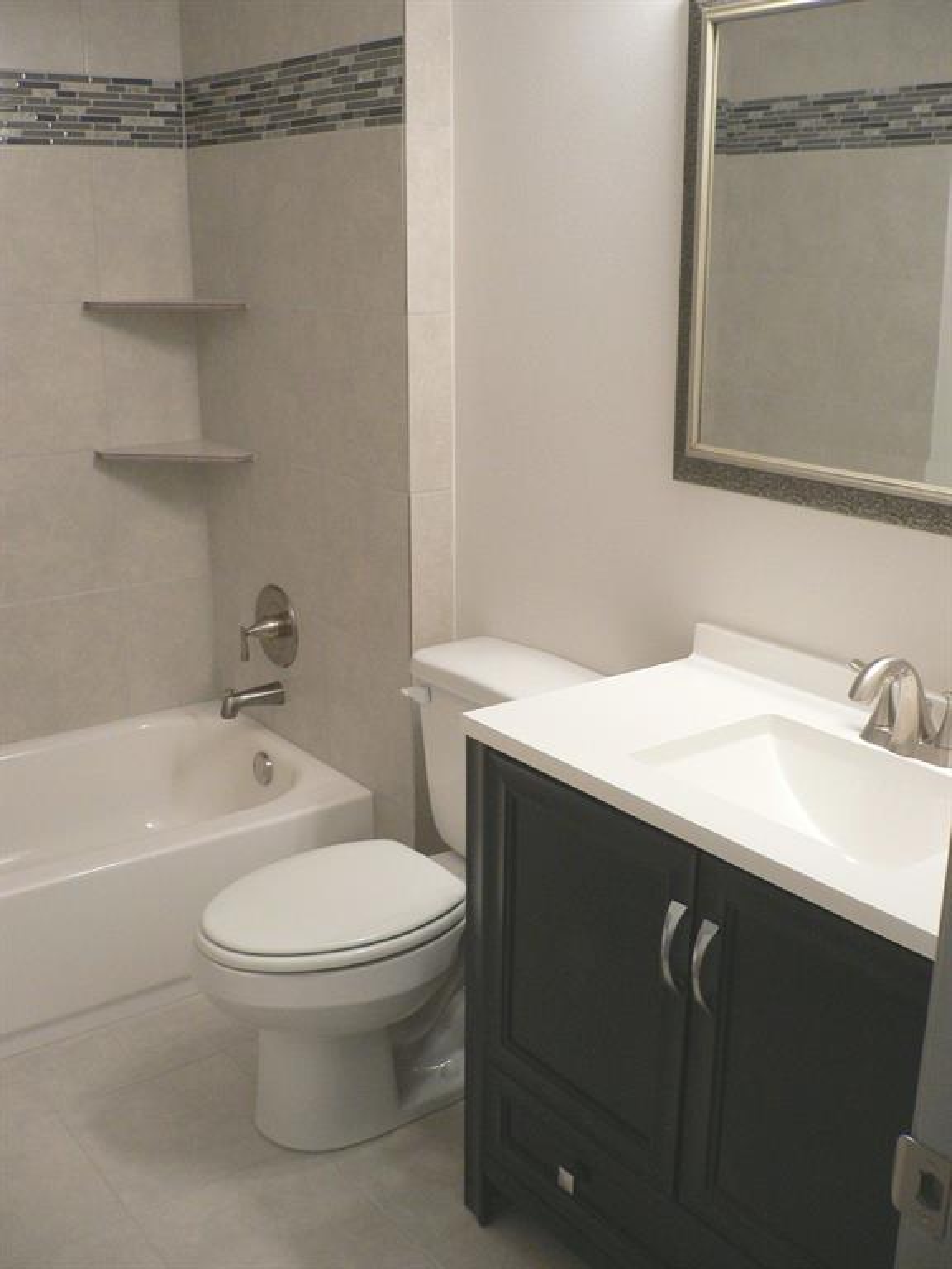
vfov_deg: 52.6
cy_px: 634
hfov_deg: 40.7
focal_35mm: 35
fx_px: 1283
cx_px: 476
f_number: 2.8
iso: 200
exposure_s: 1/15
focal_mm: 5.8
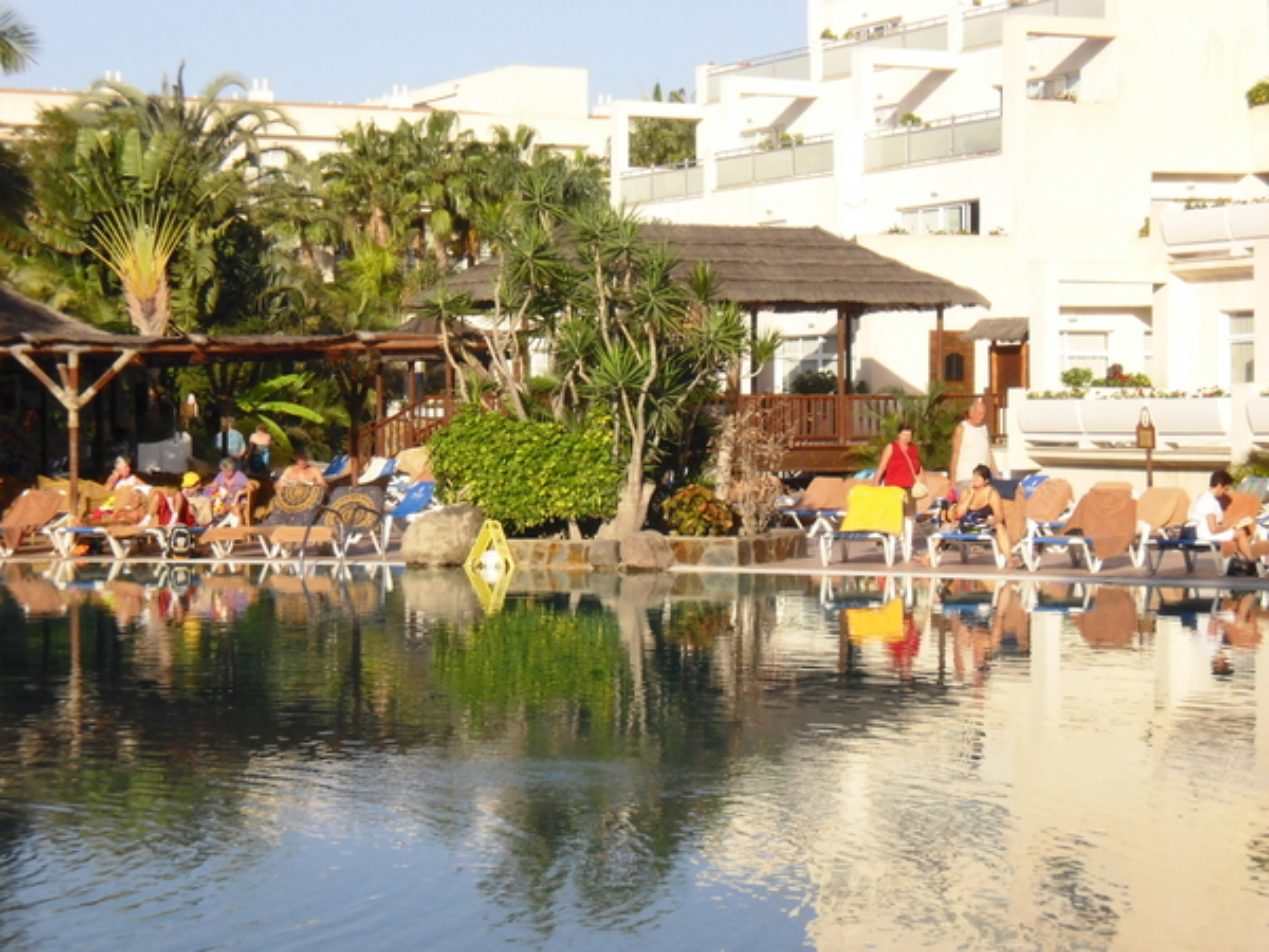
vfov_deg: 18.9
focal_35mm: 78
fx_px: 2859
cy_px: 476
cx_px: 634
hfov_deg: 25.0
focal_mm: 13.02
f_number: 14
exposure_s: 1/125
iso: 200
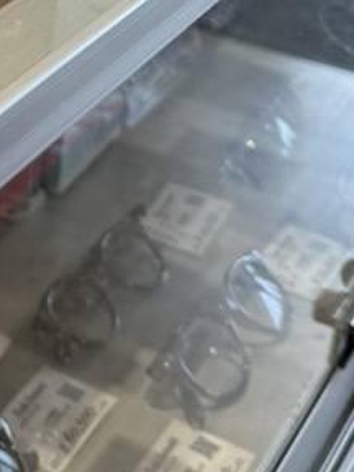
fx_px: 1364
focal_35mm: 100
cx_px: -146
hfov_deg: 14.0
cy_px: -225
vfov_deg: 17.7
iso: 160
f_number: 1.78
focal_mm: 6.76
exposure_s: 1/229
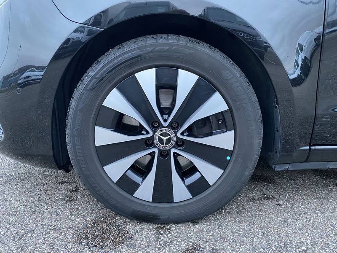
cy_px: 126
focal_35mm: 26
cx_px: 168
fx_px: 253
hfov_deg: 67.3
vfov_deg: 53.1
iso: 500
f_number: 1.8
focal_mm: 4.25
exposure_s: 1/49
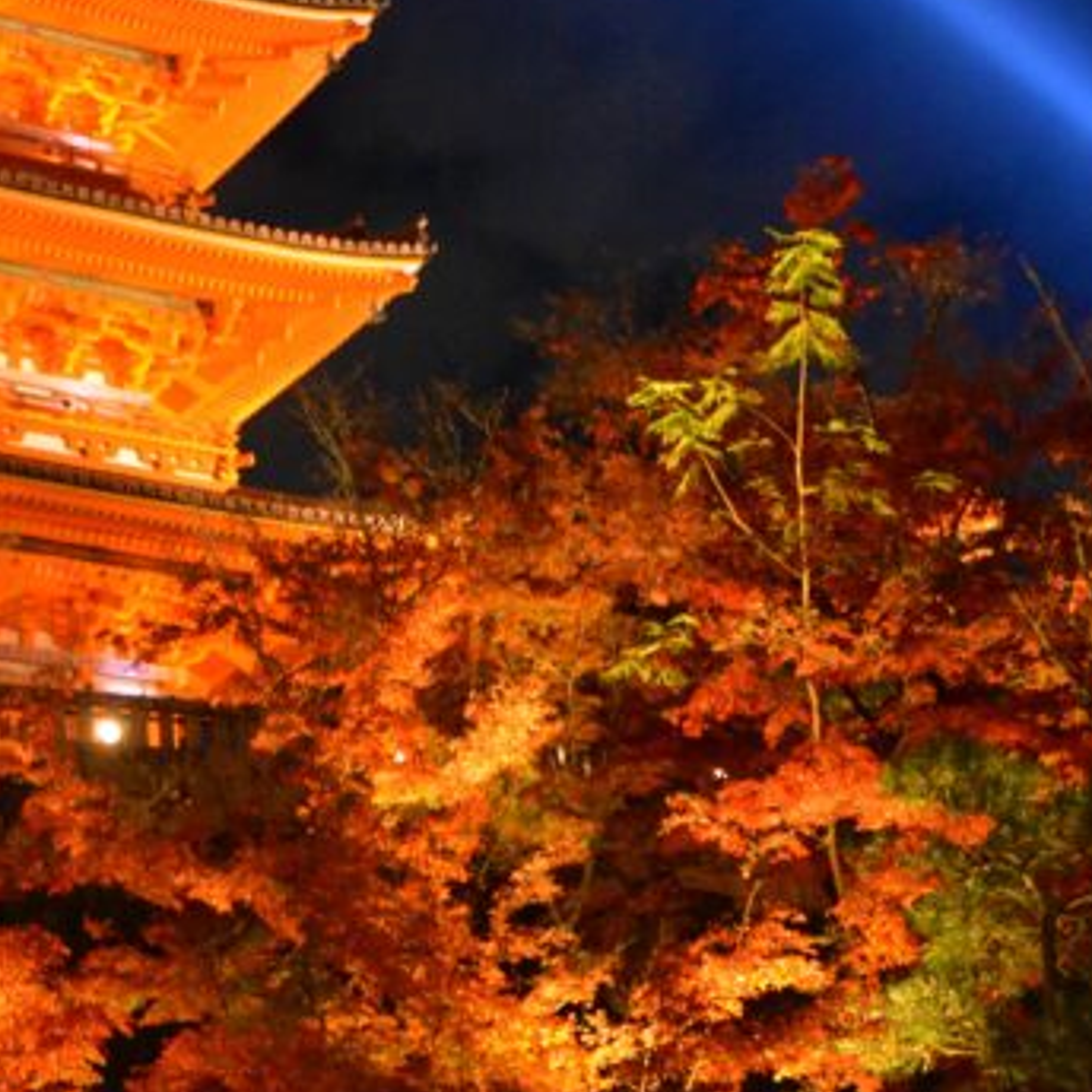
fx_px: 2712
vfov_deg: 22.4
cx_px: 22
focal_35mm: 76
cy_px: 173
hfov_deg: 22.0
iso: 3200
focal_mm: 20
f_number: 3.5
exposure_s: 1/4
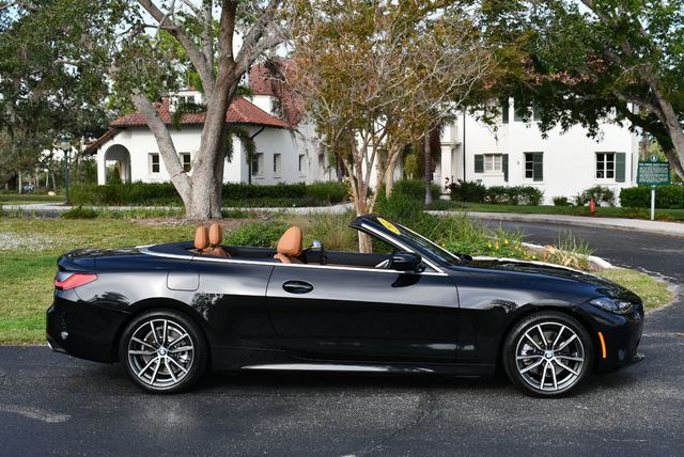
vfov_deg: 27.0
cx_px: 342
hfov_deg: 39.6
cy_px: 228
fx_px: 951
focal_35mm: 50
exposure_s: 1/160
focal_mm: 25
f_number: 7.1
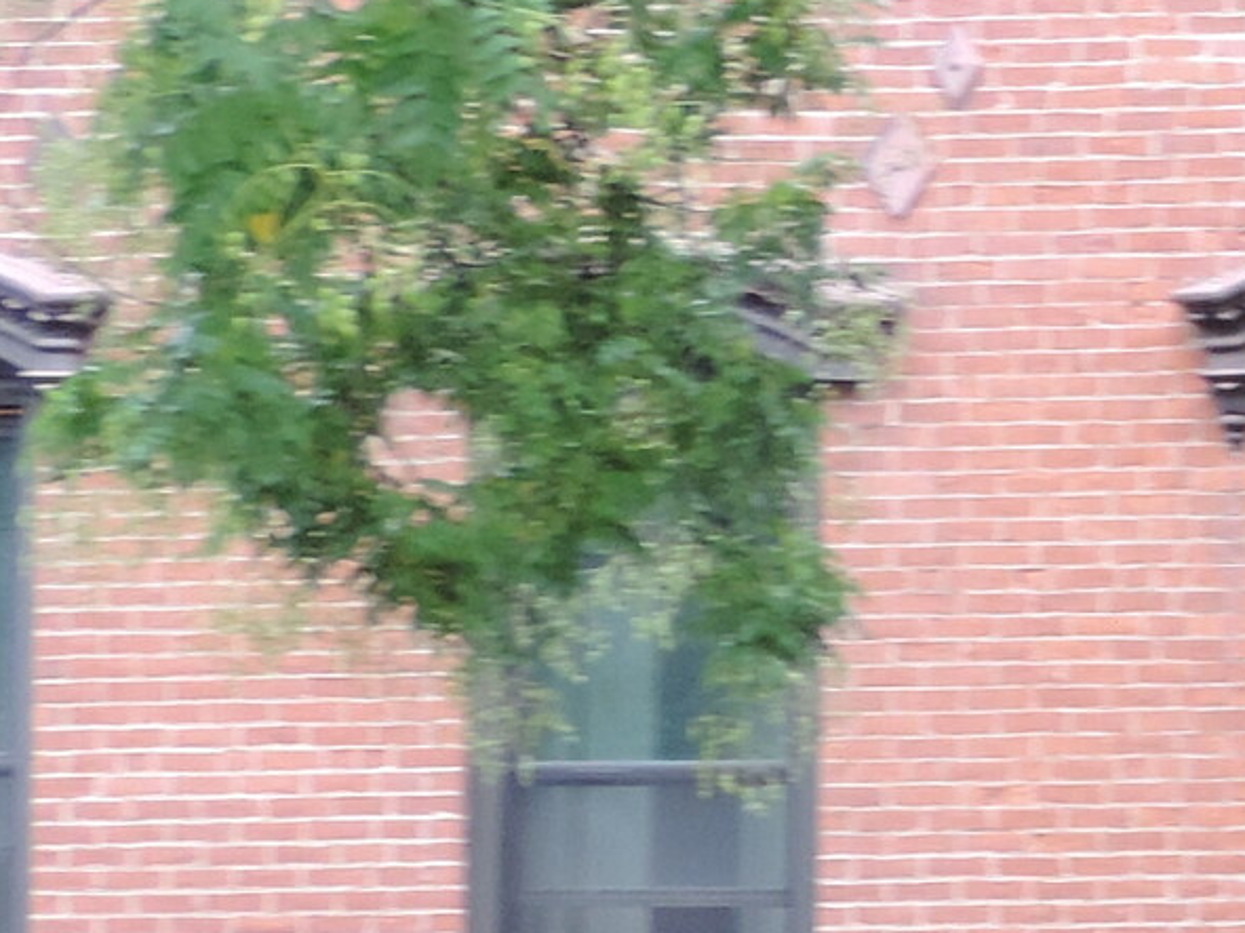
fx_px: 10284
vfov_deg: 5.2
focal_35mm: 286
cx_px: 3126
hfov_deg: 6.5
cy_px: 478
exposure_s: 1/60
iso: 200
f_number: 3.7
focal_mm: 9.8
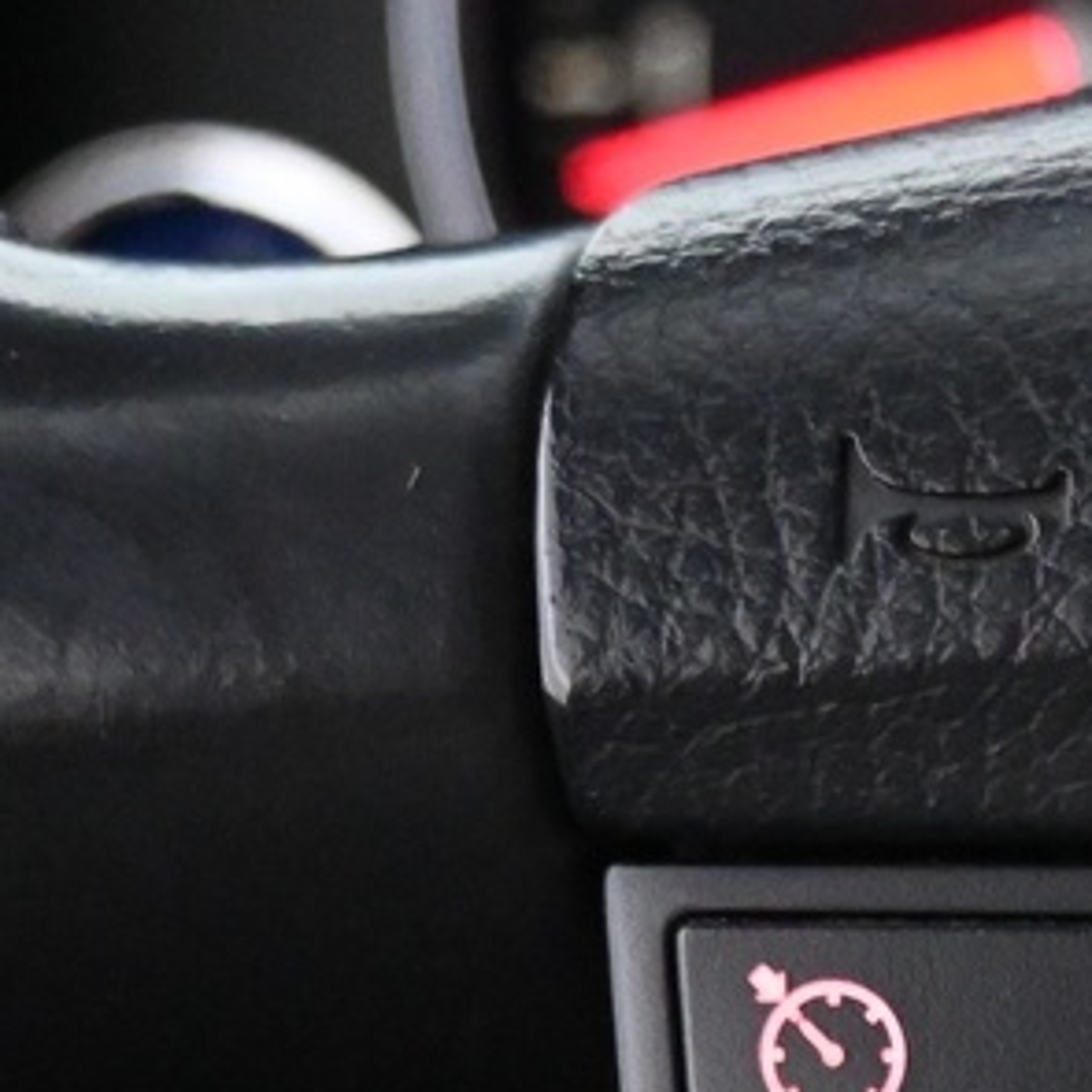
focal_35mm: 140
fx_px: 4997
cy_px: 1869
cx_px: 1210
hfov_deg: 12.3
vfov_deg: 11.7
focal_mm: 20
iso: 5000
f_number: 3.8
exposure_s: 1/30
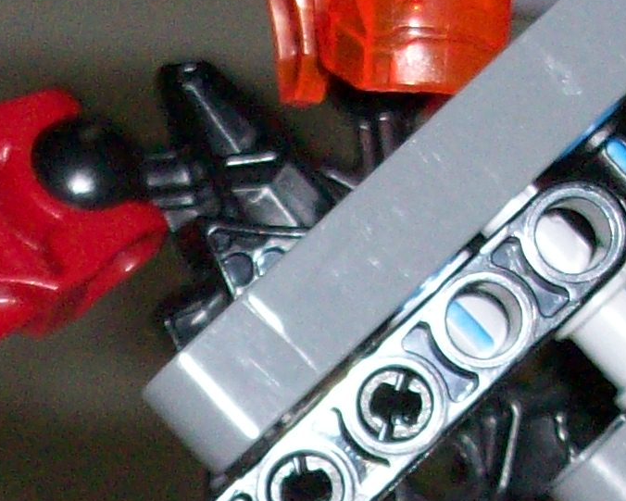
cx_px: 149
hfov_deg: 11.9
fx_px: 2983
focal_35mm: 161
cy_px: 592
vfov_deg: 9.5
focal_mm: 5.7
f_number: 2.8
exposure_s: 1/60
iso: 160
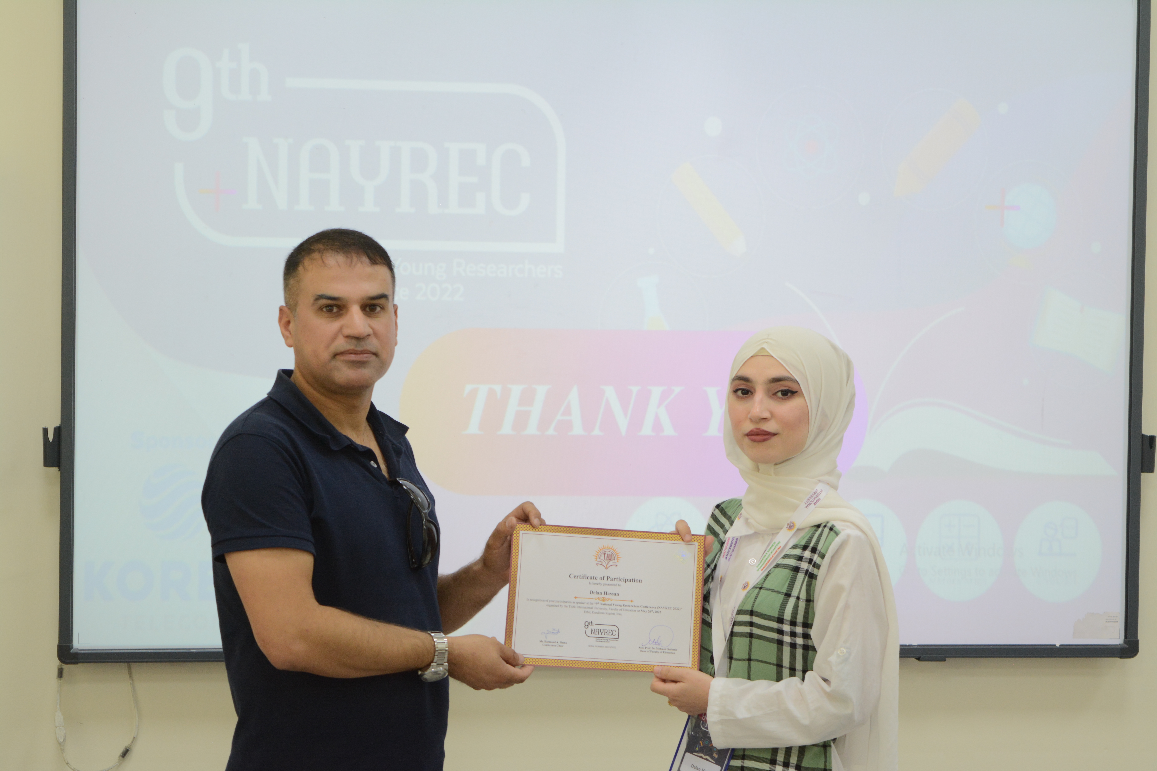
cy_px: 386
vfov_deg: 16.6
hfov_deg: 24.6
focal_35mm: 82
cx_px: 578
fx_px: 2651
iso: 800
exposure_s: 1/40
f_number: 5.6
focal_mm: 55
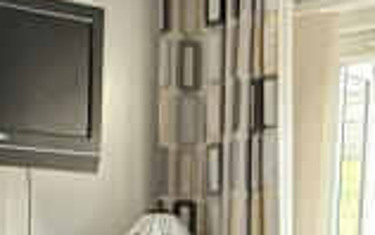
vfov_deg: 12.6
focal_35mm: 96
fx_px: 982
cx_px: 169
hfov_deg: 21.6
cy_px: 408
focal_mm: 2.22
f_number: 2.2
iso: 320
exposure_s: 1/61
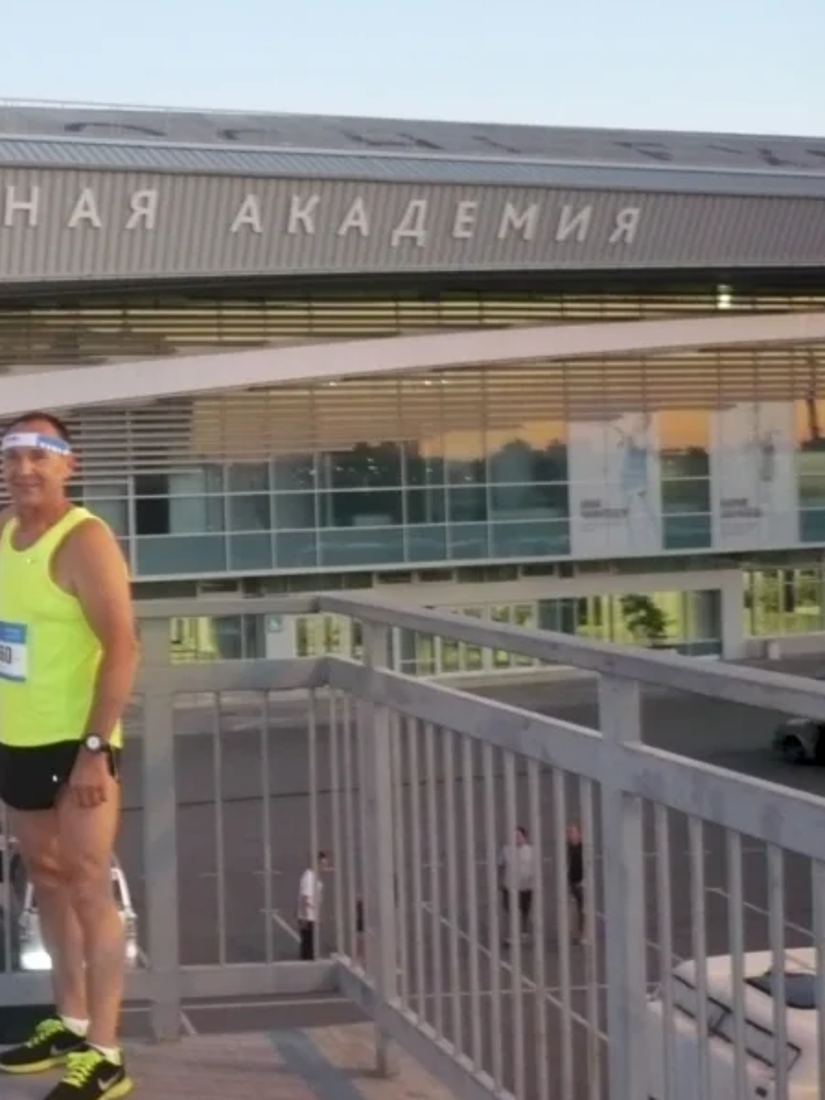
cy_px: 481
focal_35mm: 60
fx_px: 1906
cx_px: -105
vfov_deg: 32.1
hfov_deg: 22.9
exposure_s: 1/30
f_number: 2.8
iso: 320
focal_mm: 5.8
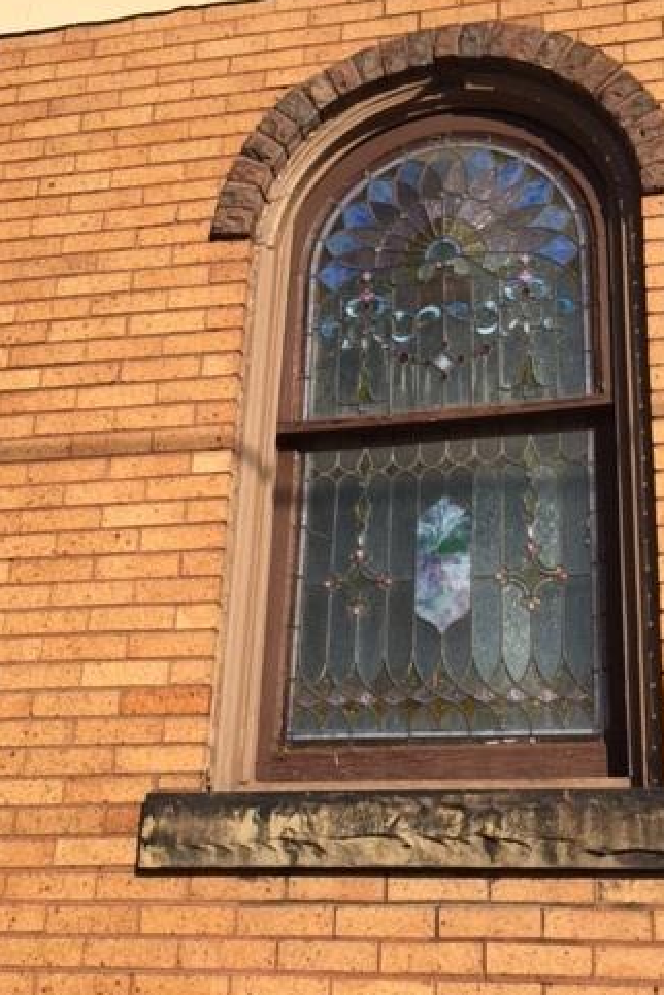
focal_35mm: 40
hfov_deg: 33.1
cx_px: 441
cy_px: 597
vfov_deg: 48.2
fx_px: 1107
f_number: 2.2
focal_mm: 4.15
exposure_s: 1/1799
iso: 32
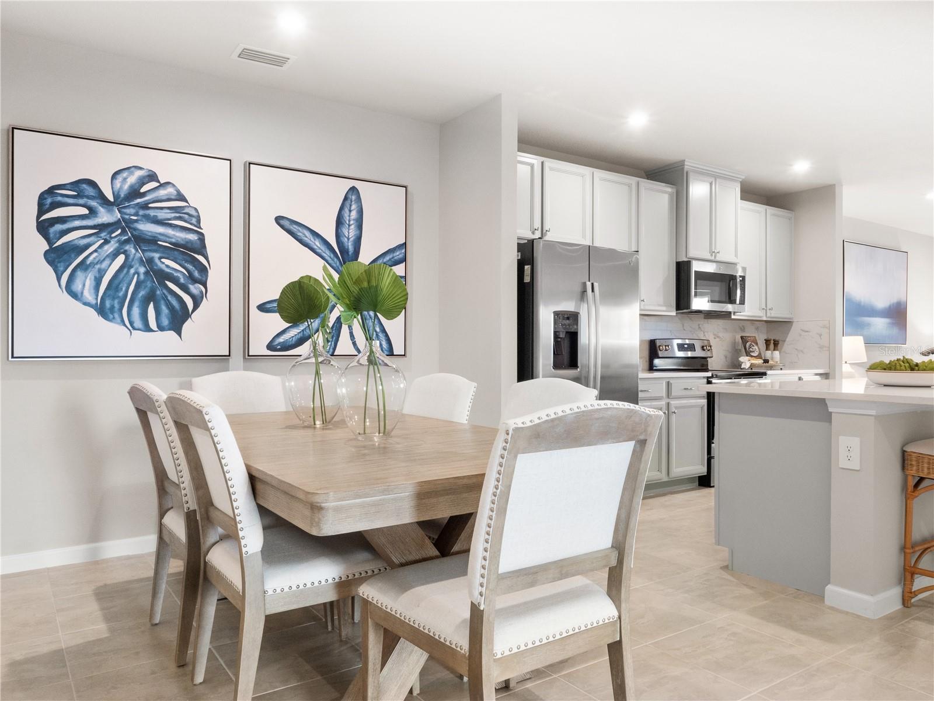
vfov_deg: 56.8
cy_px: 350
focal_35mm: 24
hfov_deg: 71.6
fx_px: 648
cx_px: 467
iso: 800
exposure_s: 1/10
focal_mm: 12
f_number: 8
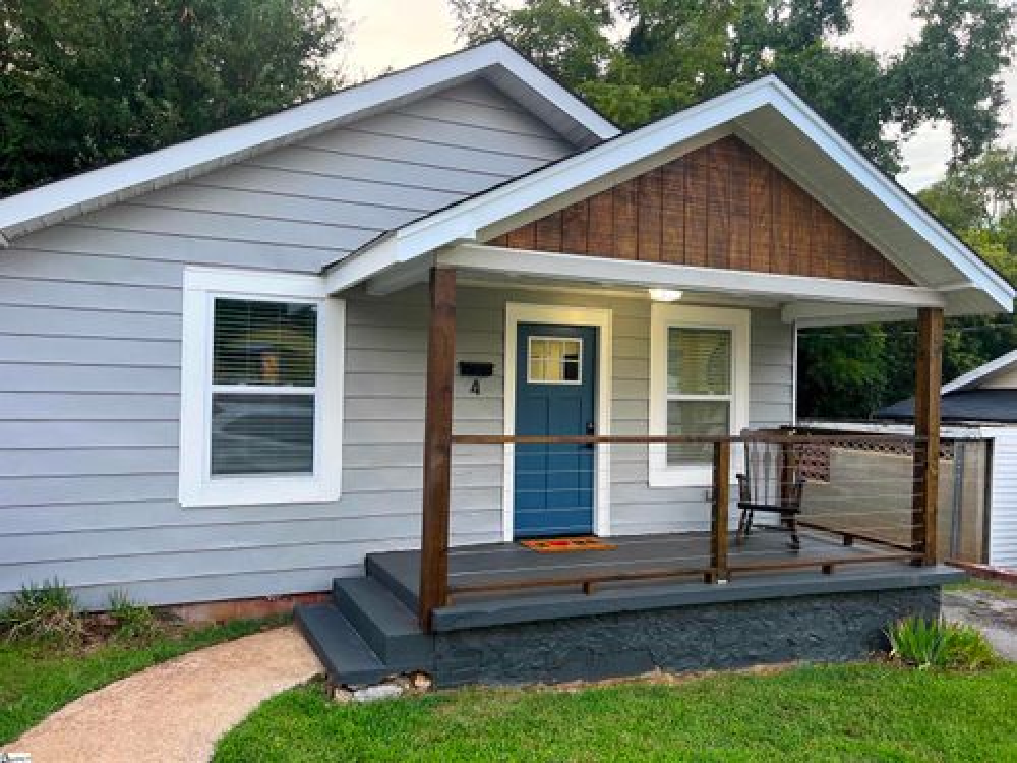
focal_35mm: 26
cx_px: 508
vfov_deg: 53.1
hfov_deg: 67.3
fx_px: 764
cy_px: 382
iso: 80
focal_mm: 5.7
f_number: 1.5
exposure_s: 1/121
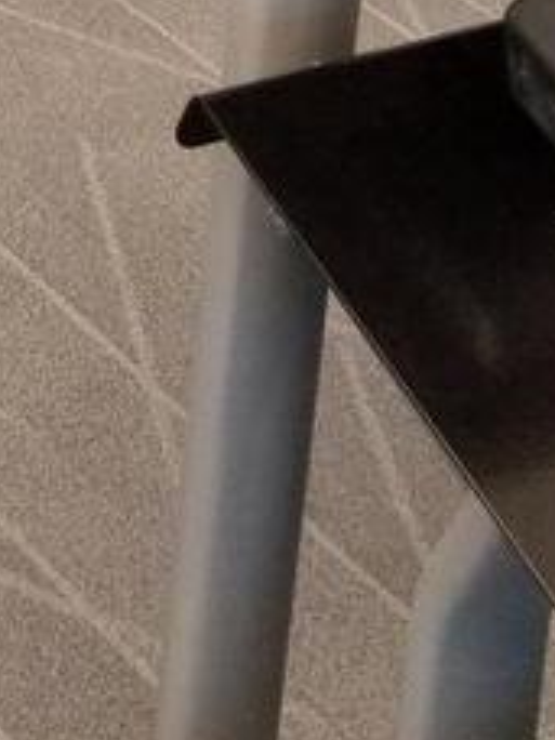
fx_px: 2629
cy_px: -977
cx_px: -526
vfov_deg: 12.8
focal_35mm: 123
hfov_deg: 11.0
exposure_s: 1/60
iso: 200
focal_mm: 4.25
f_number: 1.7
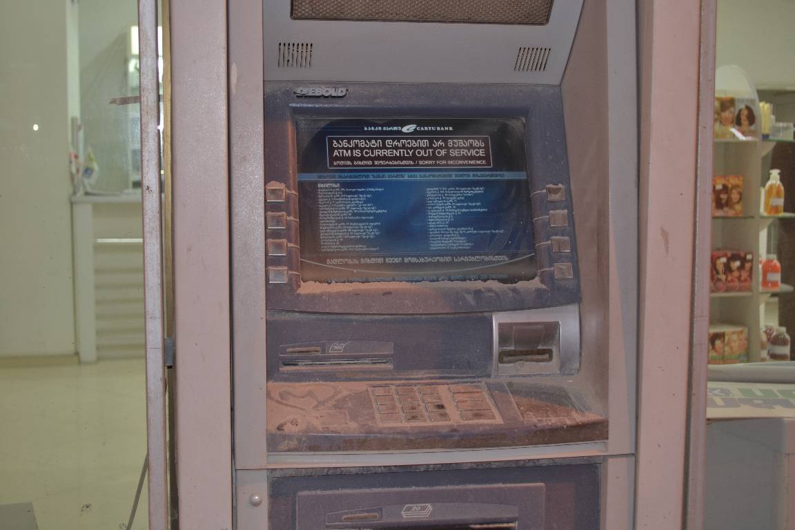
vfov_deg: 28.1
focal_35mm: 48
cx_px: 398
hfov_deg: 41.1
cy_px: 265
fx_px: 1060
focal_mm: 32
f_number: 4.8
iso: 200
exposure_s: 1/8
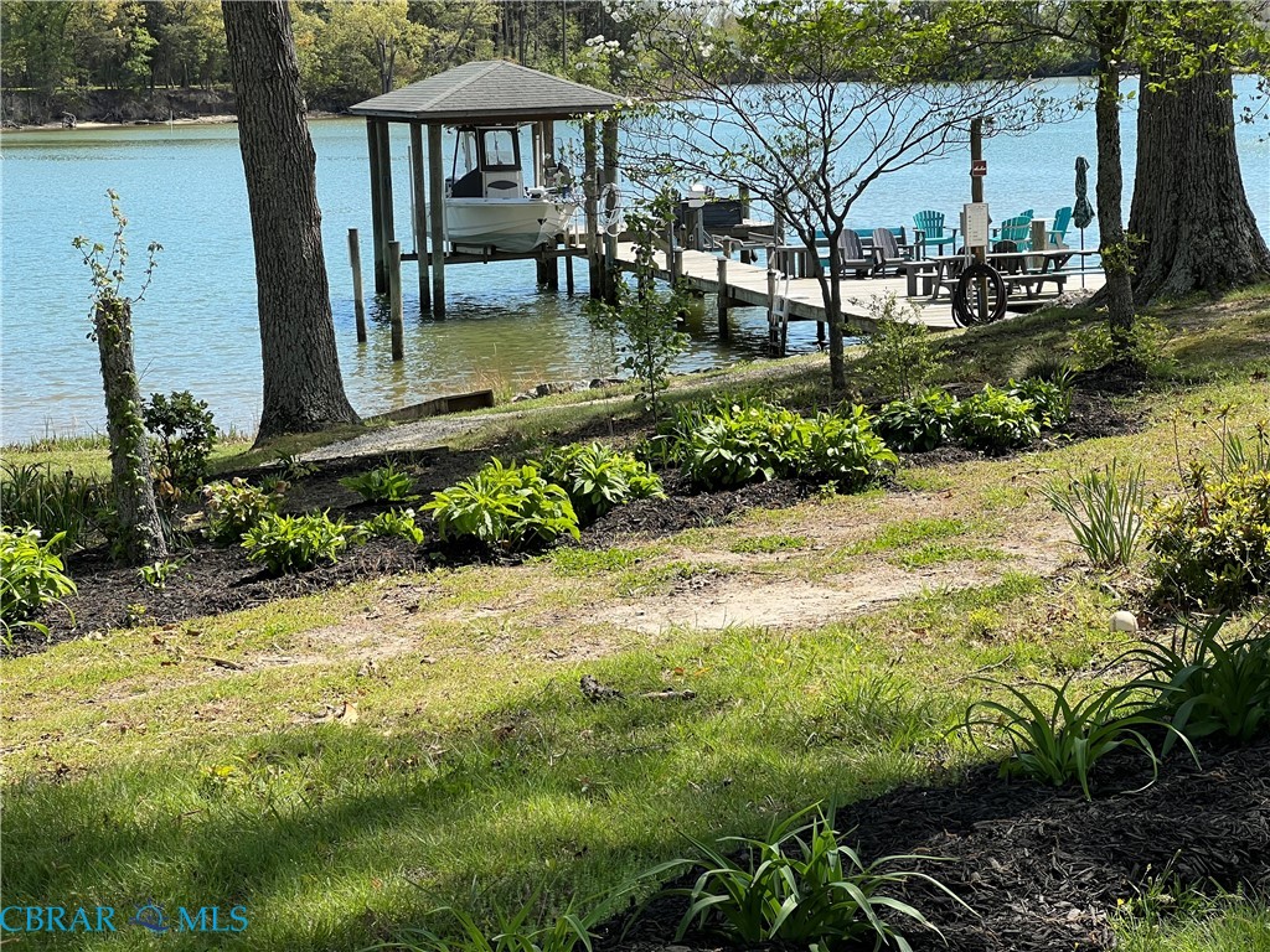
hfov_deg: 25.3
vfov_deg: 19.1
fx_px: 2825
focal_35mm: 77
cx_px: 635
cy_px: 476
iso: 32
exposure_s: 1/402
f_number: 2.8
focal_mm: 9
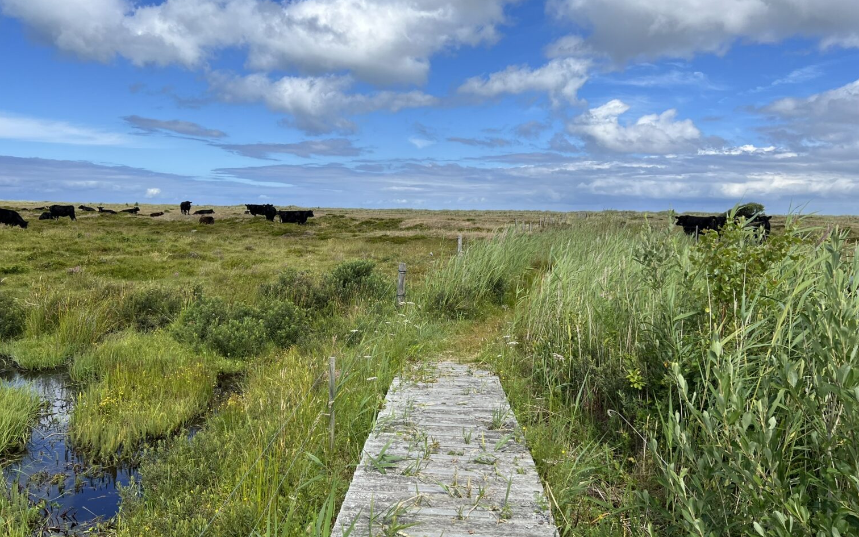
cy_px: 260
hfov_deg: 66.5
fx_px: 655
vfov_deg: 44.5
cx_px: 424
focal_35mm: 28
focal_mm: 5.7
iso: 50
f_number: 1.5
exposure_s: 1/5076
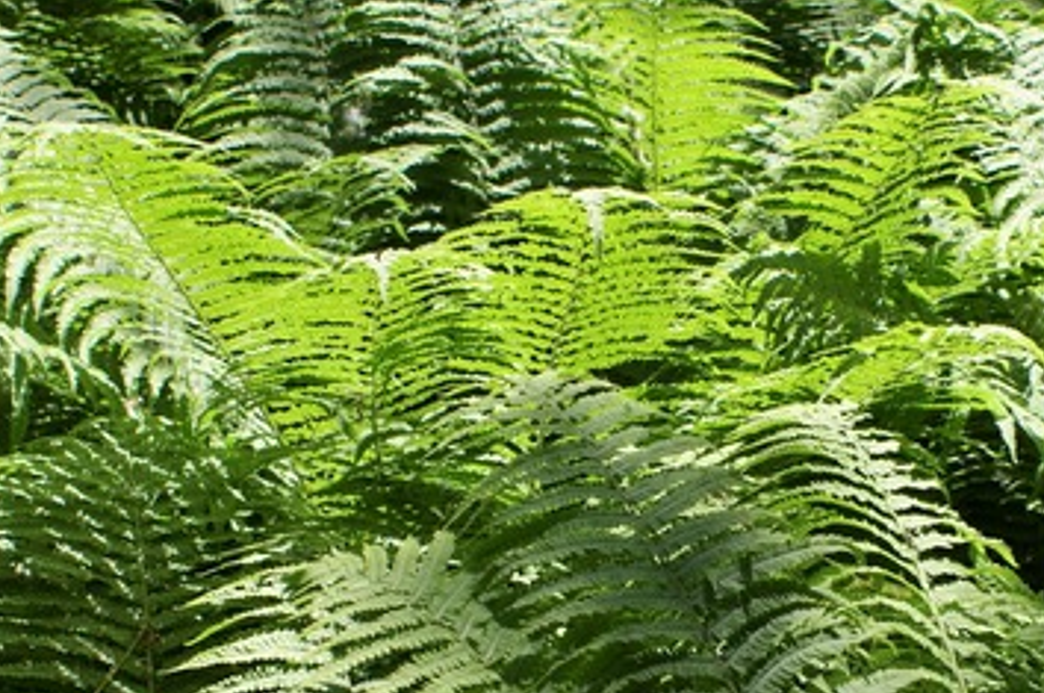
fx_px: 2491
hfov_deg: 23.5
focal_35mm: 86
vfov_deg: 15.8
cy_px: 444
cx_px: 746
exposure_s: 1/200
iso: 100
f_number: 5.6
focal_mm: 26
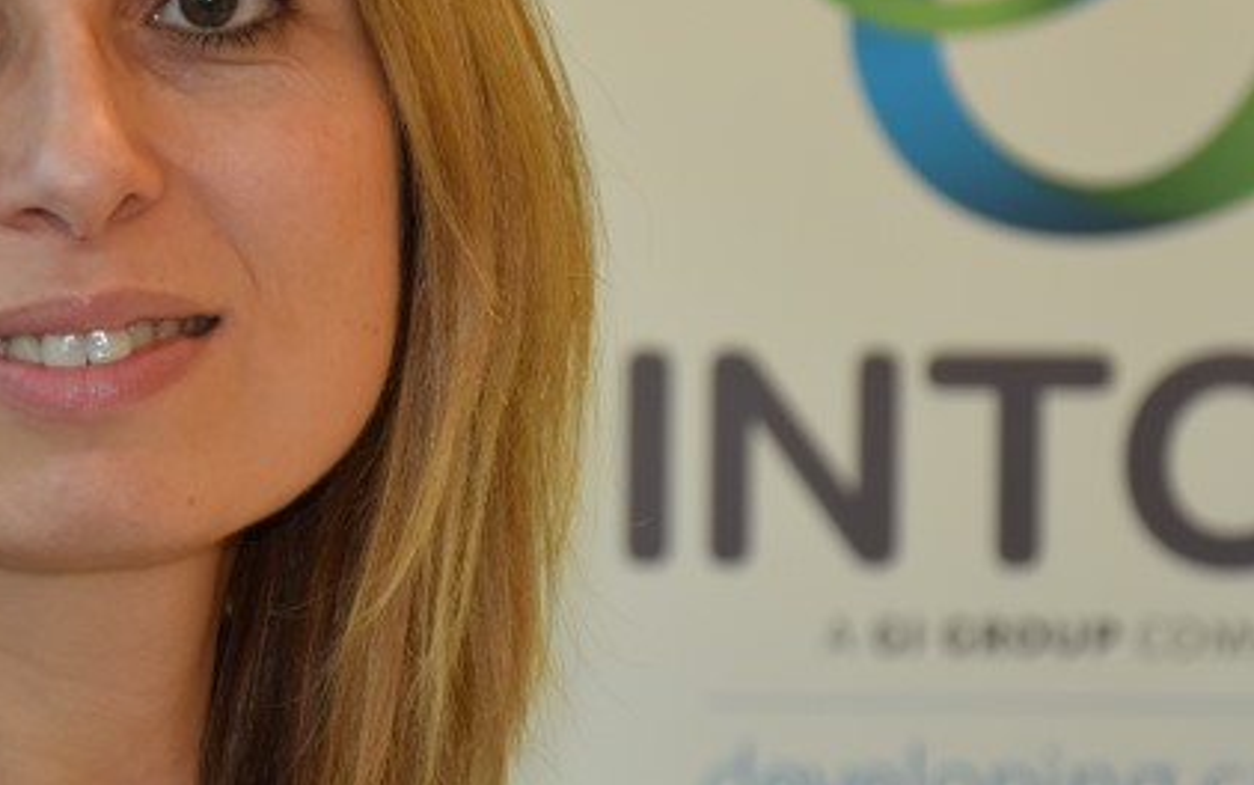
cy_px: 430
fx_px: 9099
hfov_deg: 7.9
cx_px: 382
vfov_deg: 4.9
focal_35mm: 266
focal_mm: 75
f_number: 5.3
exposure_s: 1/80
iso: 400
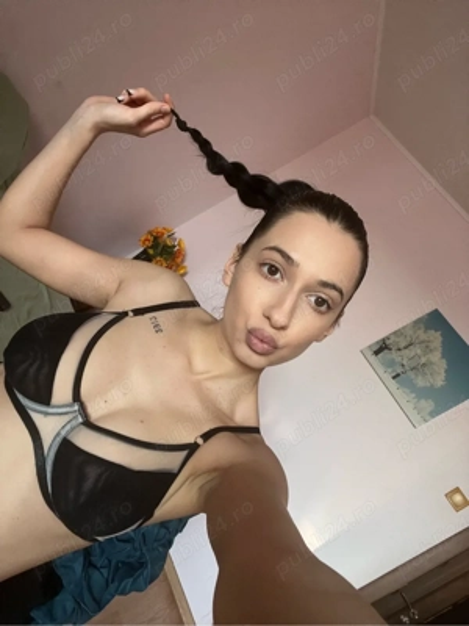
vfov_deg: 73.9
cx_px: 234
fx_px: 415
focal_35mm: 23
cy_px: 313
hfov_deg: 58.9
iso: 160
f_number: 2.2
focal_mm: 2.71
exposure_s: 1/60
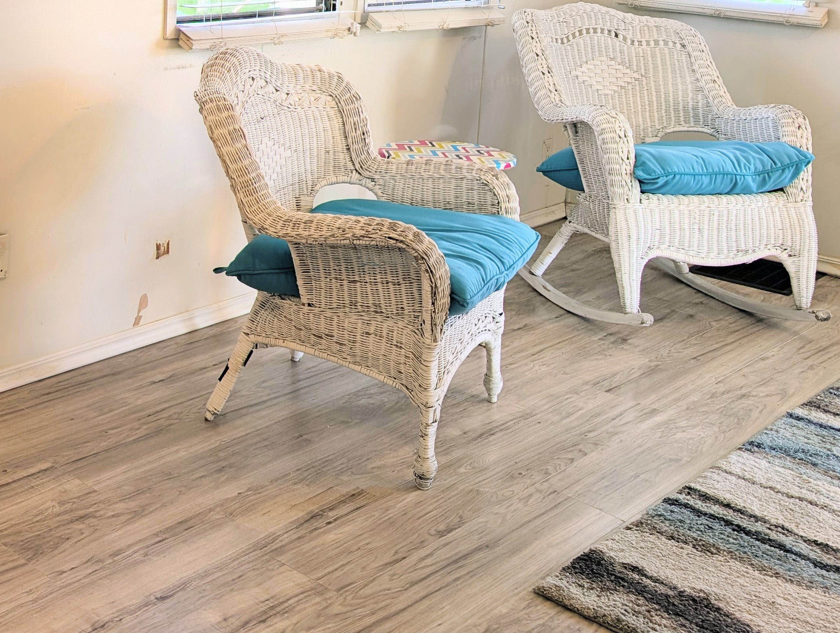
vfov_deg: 30.3
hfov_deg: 38.8
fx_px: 1118
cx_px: 114
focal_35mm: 46
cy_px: 71
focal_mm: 6.9
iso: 20
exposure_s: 1/160
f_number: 1.68
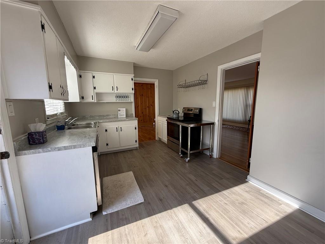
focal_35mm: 14
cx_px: 162
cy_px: 122
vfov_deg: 85.7
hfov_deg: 102.1
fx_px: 131
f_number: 2.2
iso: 80
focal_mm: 2.22
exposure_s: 1/99
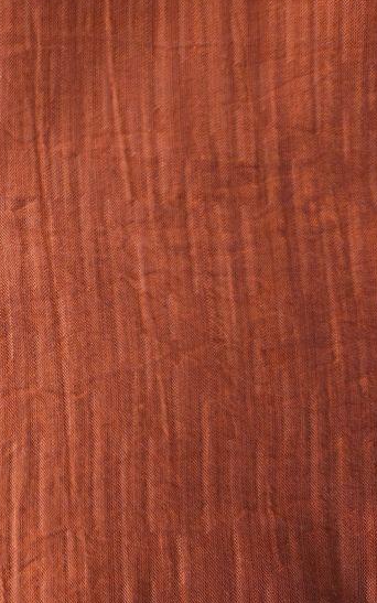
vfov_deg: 55.3
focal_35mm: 35
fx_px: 575
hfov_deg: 32.4
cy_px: 300
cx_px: -26
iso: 125
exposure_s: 1/90
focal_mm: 5
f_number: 1.8
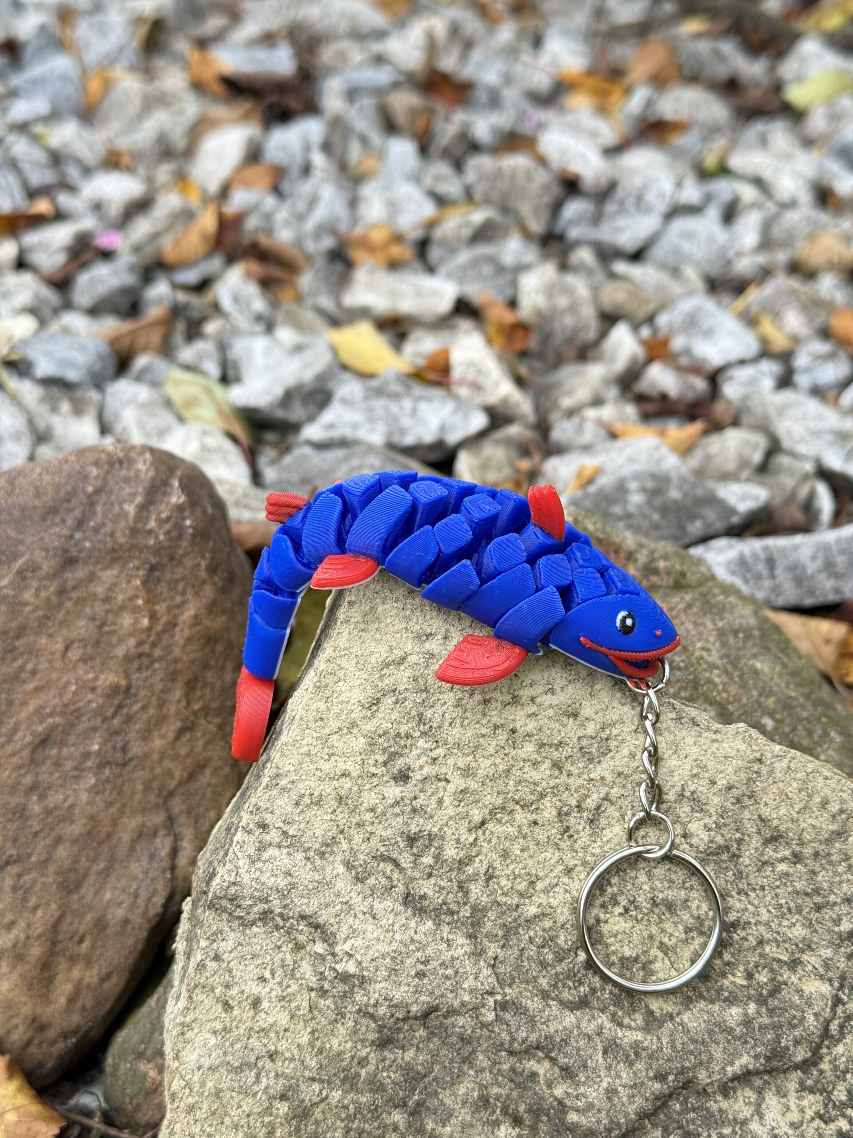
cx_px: 426
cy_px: 569
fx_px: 1577
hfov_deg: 30.3
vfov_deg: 39.7
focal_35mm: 48
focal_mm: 6.76
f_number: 1.78
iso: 64
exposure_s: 1/162
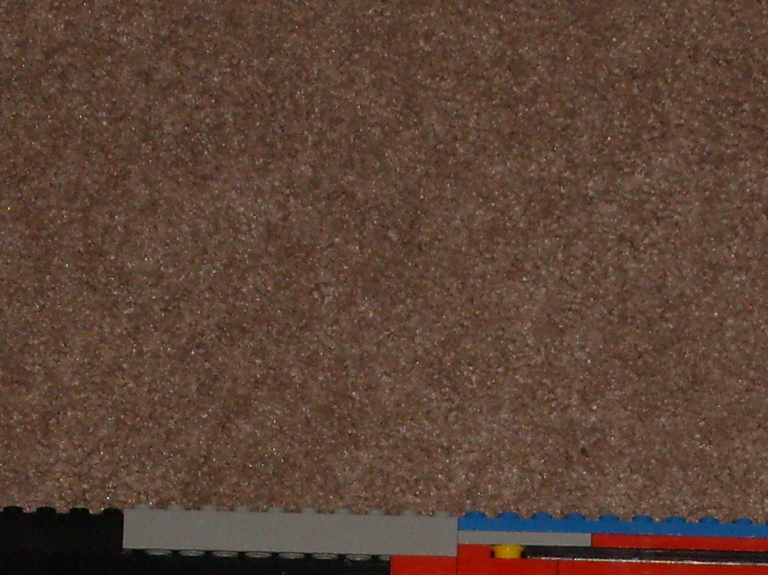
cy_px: 754
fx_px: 4303
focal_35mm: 194
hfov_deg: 10.2
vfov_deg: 7.6
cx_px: 587
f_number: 3.6
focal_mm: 10.3
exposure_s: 1/60
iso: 100
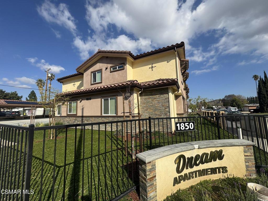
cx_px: 134
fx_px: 108
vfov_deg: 85.7
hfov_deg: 102.1
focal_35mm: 14
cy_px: 100
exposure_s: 1/2415
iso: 50
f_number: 2.2
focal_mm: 2.22
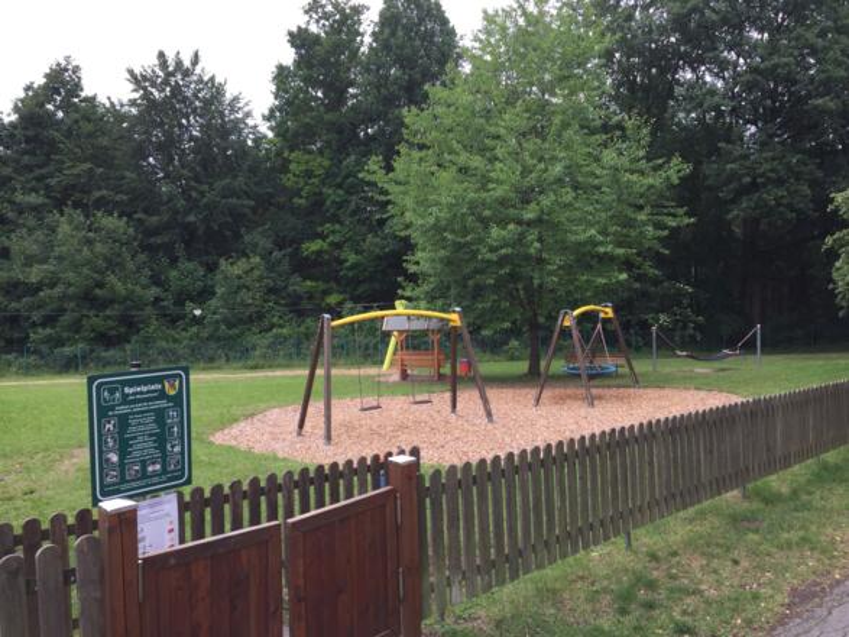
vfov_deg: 48.2
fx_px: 711
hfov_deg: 61.7
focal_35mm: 29
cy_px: 318
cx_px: 424
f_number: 2.2
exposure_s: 1/319
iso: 32
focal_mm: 4.15
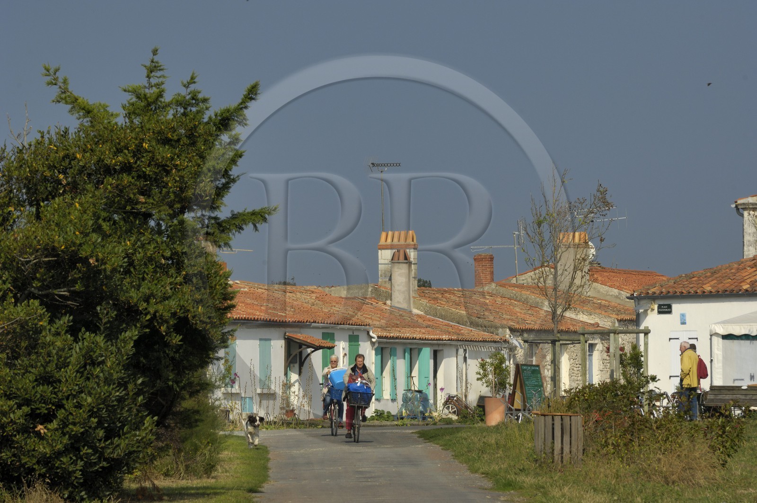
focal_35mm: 300
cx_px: 378
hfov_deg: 6.9
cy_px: 252
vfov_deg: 4.6
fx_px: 6299
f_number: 11
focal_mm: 200
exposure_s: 1/160
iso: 100
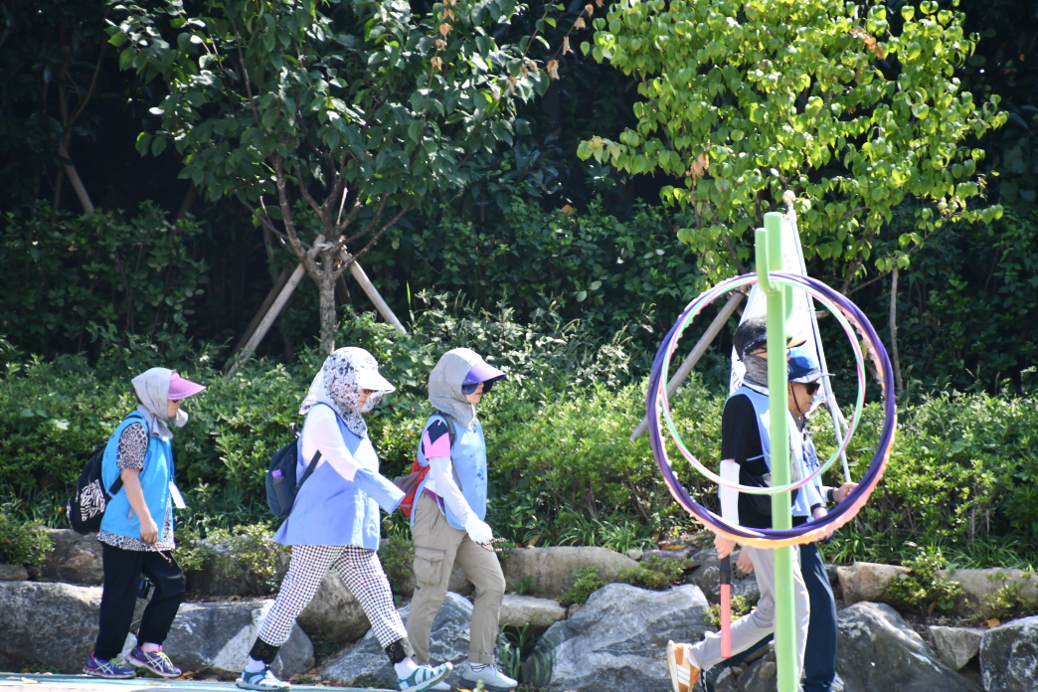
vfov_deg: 3.1
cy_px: 346
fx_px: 12974
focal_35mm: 450
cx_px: 519
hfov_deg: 4.6
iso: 800
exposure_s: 1/640
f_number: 7.1
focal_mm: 300
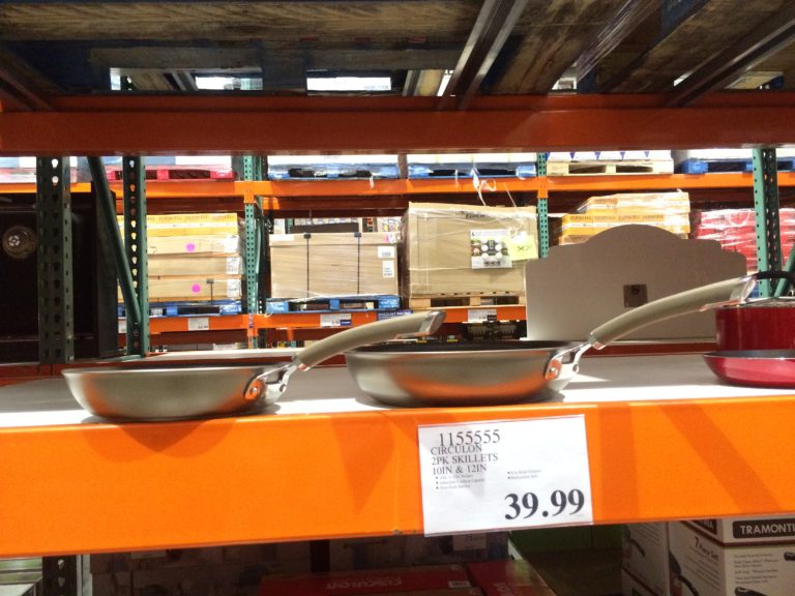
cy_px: 298
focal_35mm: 29
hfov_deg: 61.7
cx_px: 398
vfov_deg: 48.2
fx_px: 666
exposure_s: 1/30
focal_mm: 4.15
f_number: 2.2
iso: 250
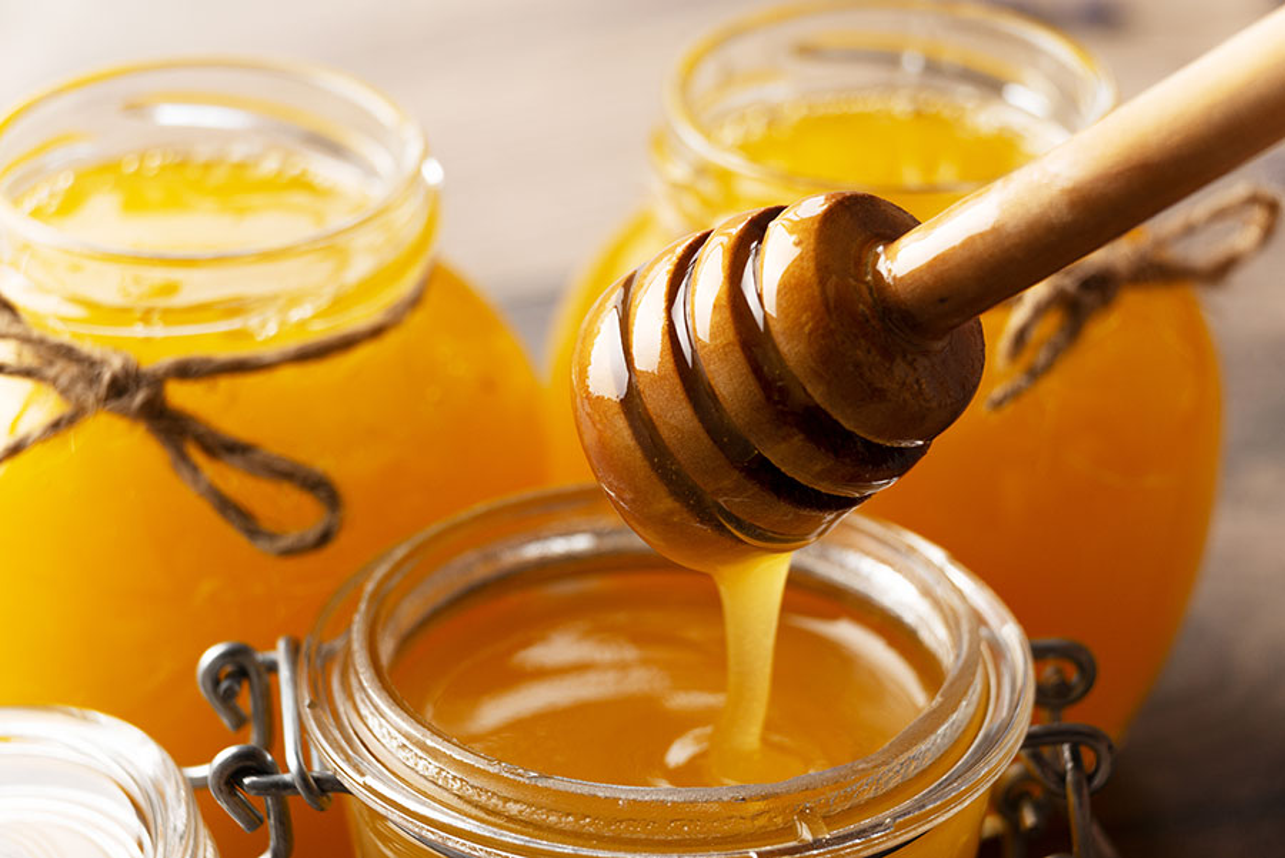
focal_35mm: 130
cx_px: 642
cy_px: 429
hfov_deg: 15.8
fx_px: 4642
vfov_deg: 10.6
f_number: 7.1
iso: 160
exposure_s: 1/200
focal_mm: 130
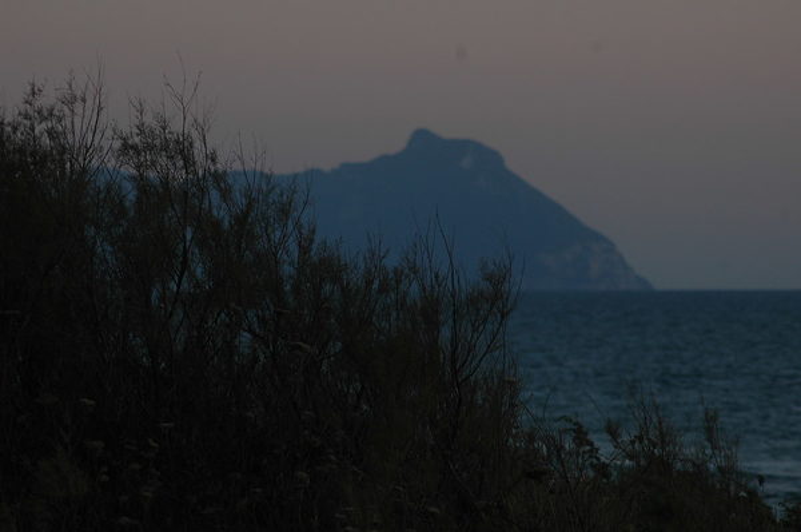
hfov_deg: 8.9
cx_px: 400
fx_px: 5165
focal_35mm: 232
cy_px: 266
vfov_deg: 5.9
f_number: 5.6
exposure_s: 1/125
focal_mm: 155
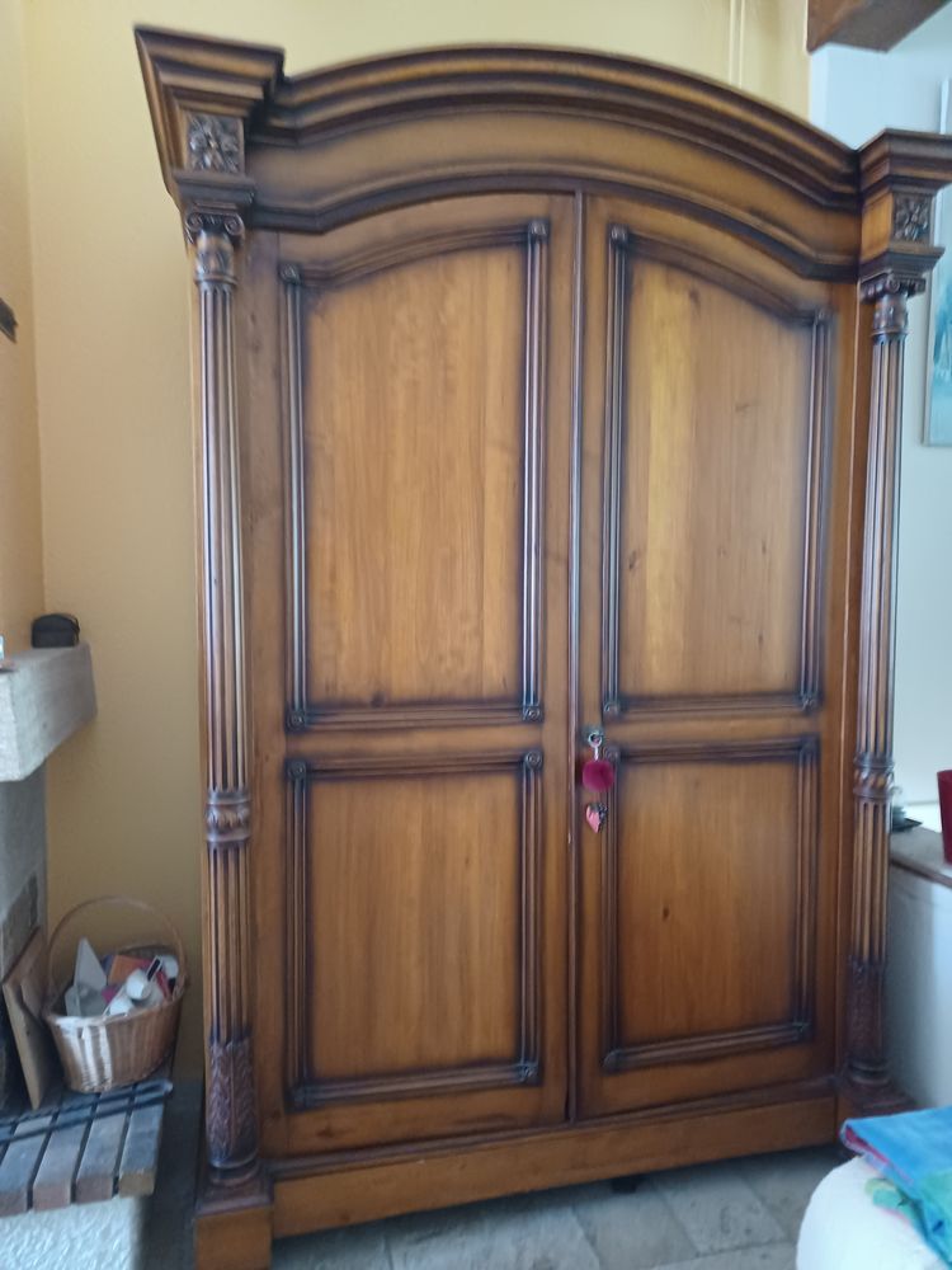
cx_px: 476
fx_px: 917
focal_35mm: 25
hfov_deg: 54.9
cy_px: 635
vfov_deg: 69.4
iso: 1250
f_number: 1.8
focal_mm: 4.6
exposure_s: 1/16.7
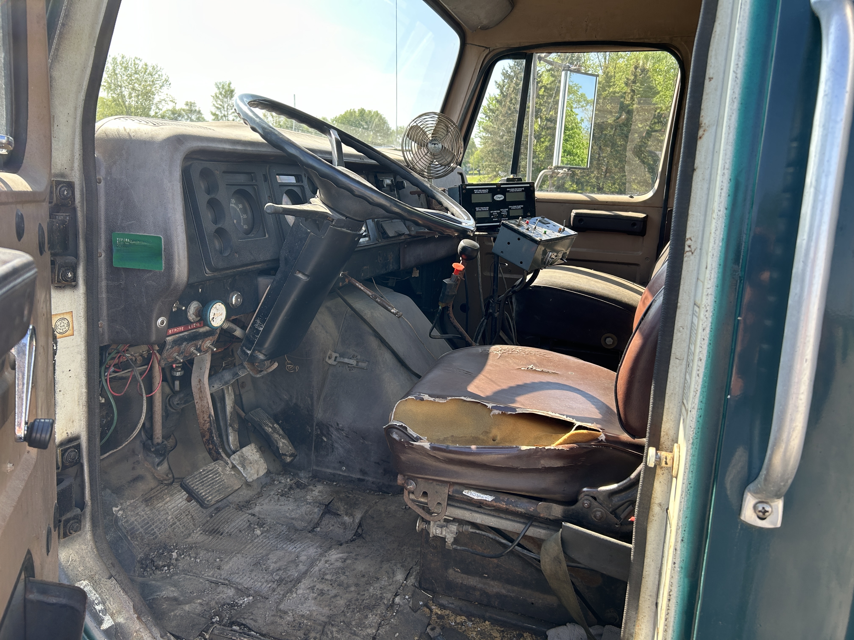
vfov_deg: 53.1
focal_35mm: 26
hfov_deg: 67.3
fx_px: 641
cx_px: 427
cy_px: 320
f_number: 1.5
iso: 50
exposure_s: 1/497
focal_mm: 5.7
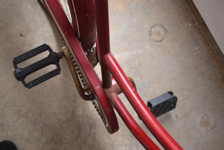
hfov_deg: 41.1
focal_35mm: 48
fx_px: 299
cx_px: 112
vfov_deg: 28.1
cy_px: 75
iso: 100
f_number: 4.5
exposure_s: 1/60
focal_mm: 32
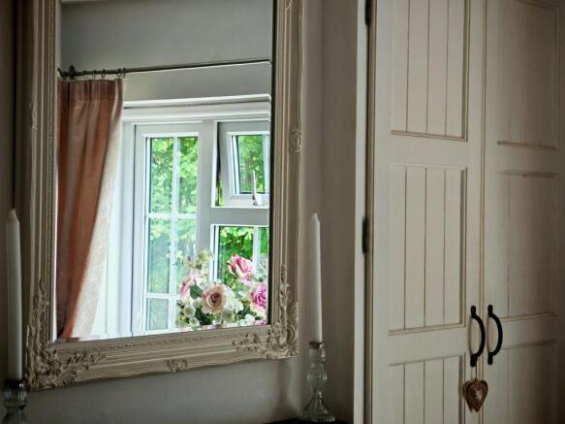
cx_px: 282
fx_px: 1273
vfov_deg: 18.9
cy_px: 212
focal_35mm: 78
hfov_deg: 25.0
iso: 50
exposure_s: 1/180
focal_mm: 7.62
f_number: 1.6
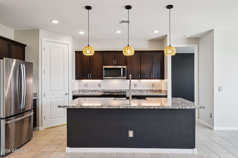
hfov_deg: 73.7
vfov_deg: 53.1
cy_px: 79
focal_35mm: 24
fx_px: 159
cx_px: 119
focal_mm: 24
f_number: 8
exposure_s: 1/13
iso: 400
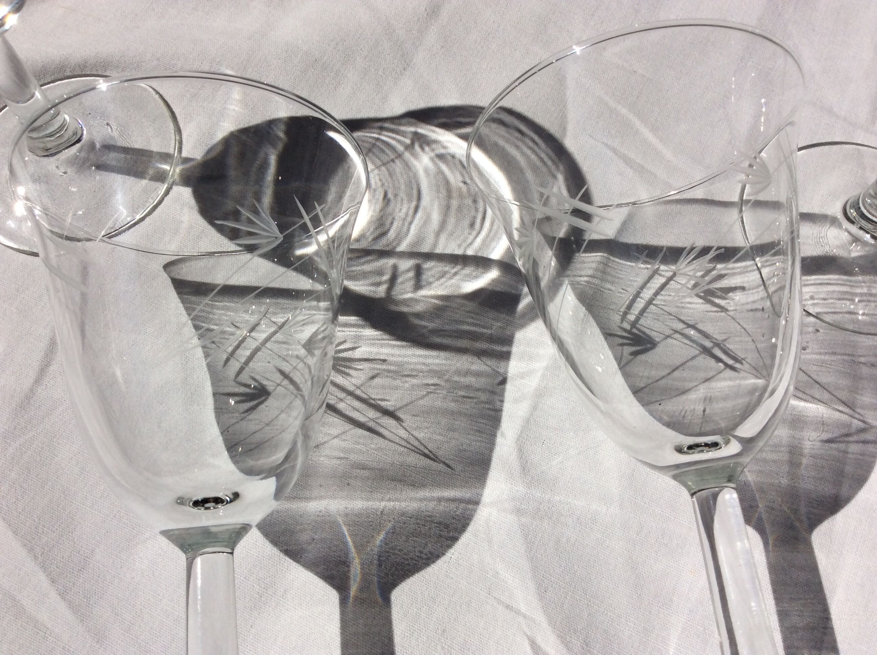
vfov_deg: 44.1
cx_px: 438
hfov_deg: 56.9
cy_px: 328
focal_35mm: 32
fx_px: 810
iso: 32
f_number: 2.4
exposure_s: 1/4785
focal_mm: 3.3
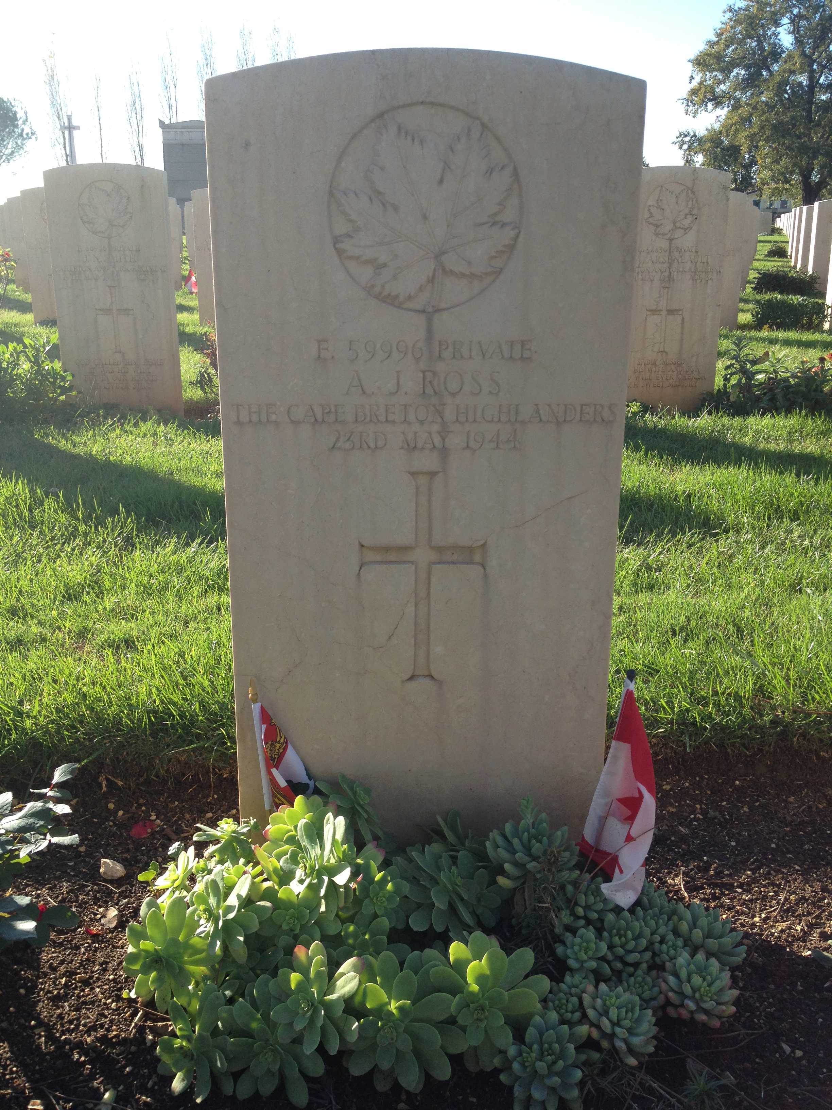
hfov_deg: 40.7
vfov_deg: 52.6
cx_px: 416
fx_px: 1122
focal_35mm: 35
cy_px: 555
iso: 50
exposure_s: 1/531
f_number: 2.4
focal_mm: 4.28
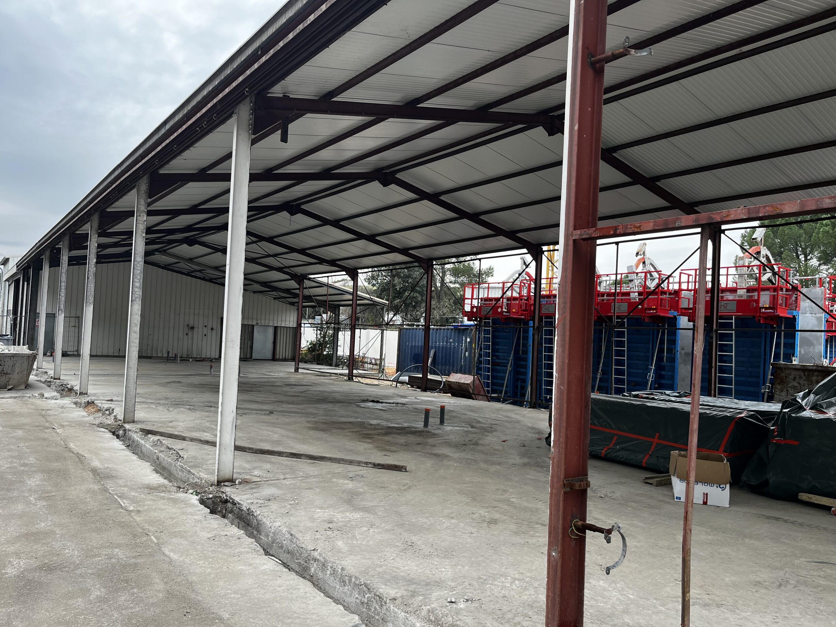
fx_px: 628
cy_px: 314
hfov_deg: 67.3
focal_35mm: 26
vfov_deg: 53.1
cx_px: 418
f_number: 1.6
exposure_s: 1/418
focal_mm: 5.1
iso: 50
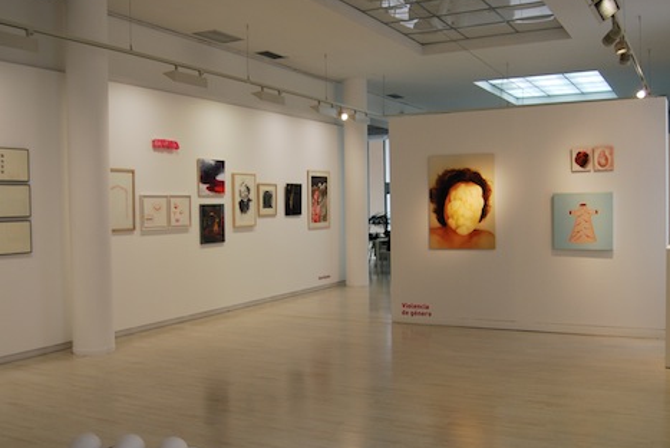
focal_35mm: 37
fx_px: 689
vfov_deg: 36.0
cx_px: 287
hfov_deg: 51.7
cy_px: 243
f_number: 4
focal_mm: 18
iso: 200
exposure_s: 1/60
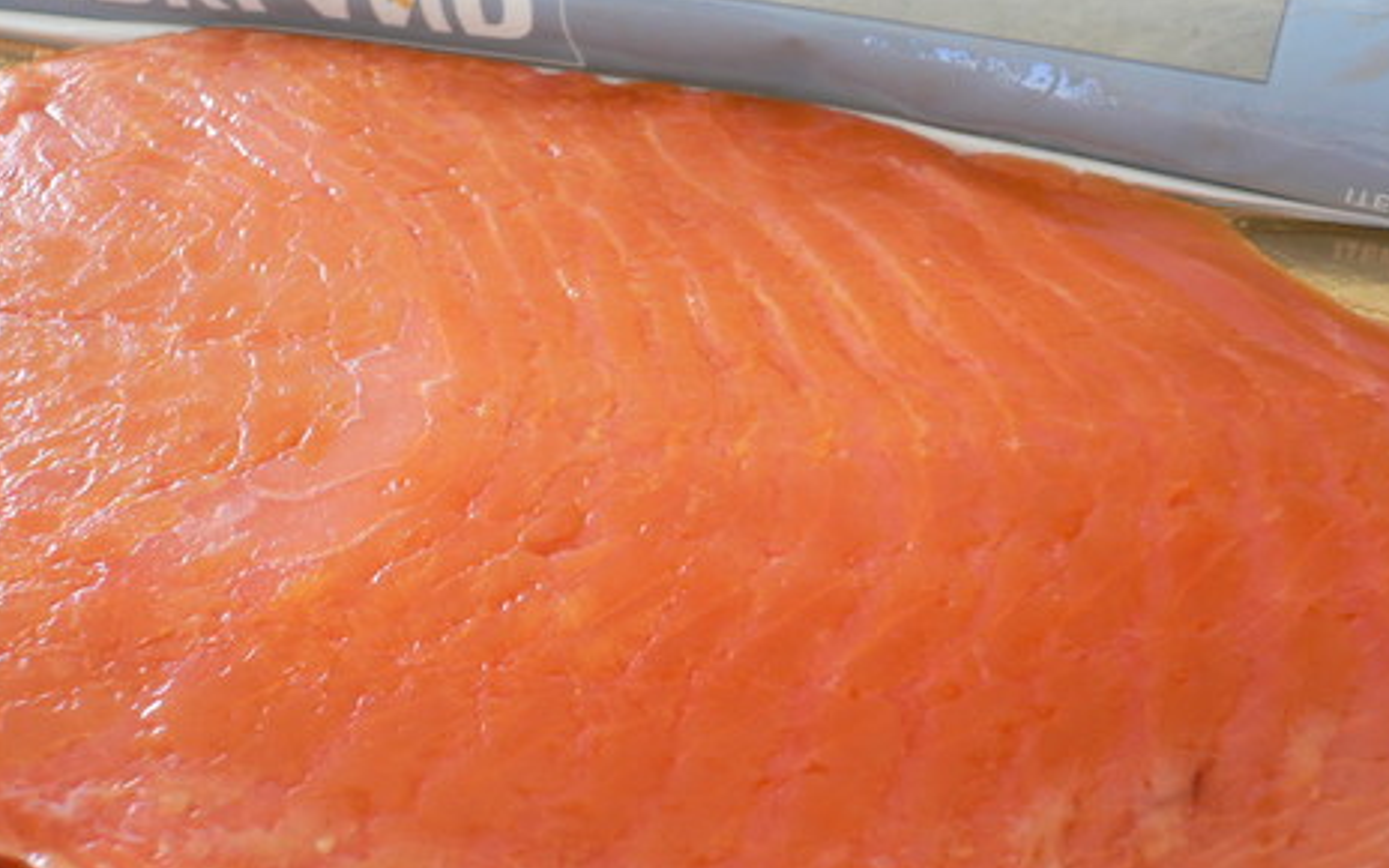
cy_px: 409
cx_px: 692
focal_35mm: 40
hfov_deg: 49.3
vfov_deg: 32.0
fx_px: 1514
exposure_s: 1/50
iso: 100
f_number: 2.8
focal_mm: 5.8
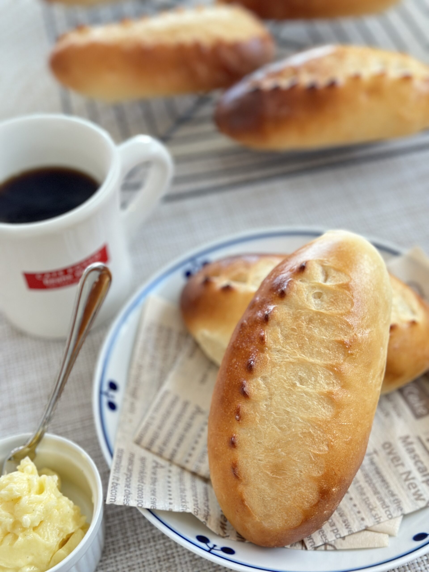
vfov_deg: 39.7
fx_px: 793
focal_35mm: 48
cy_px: 286
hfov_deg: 30.3
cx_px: 214
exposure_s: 1/47
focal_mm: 6.86
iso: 400
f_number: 1.78
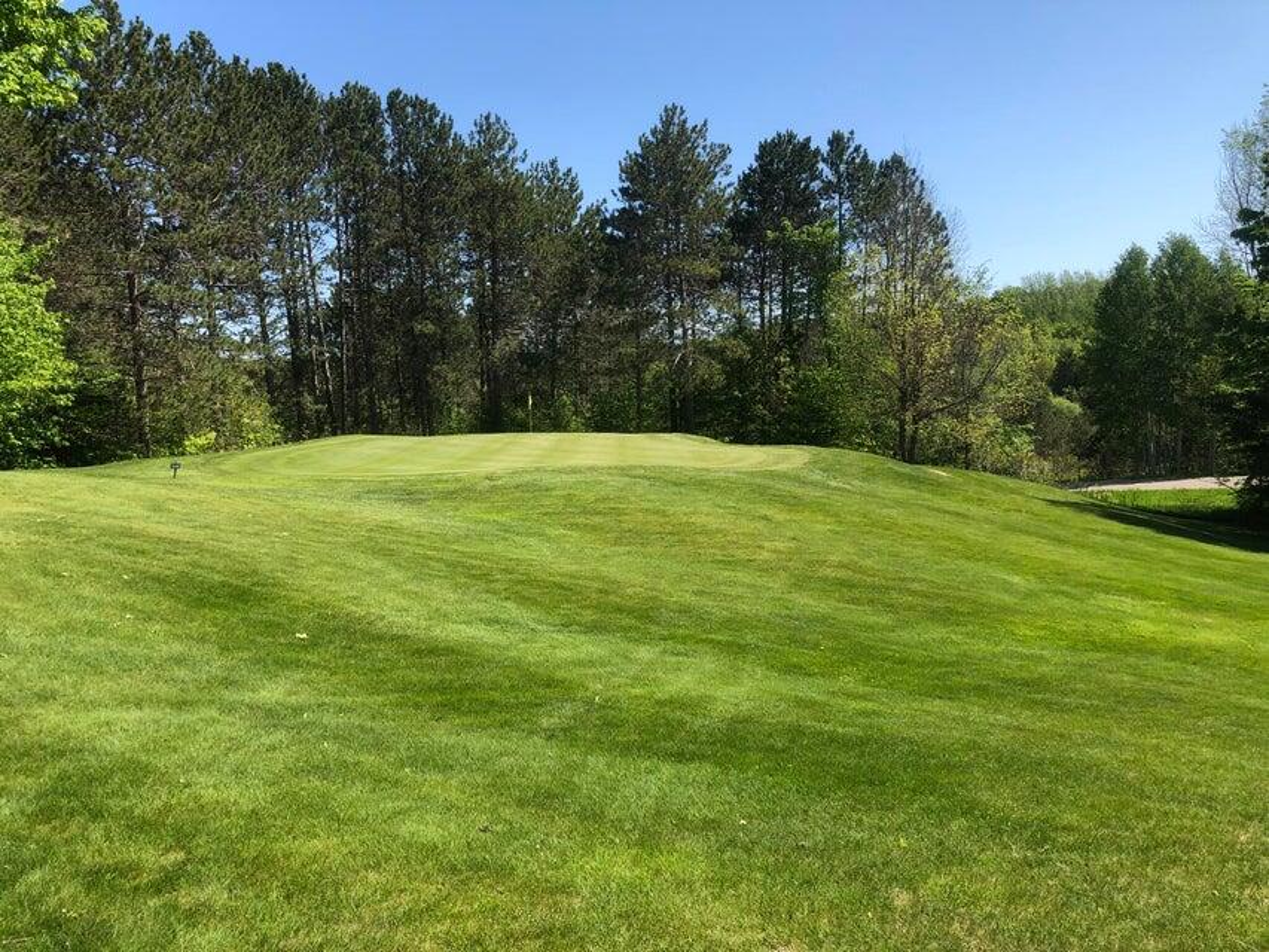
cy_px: 476
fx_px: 1027
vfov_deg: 49.8
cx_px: 634
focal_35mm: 28
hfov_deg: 63.4
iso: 20
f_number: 1.8
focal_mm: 3.99
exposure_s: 1/1130
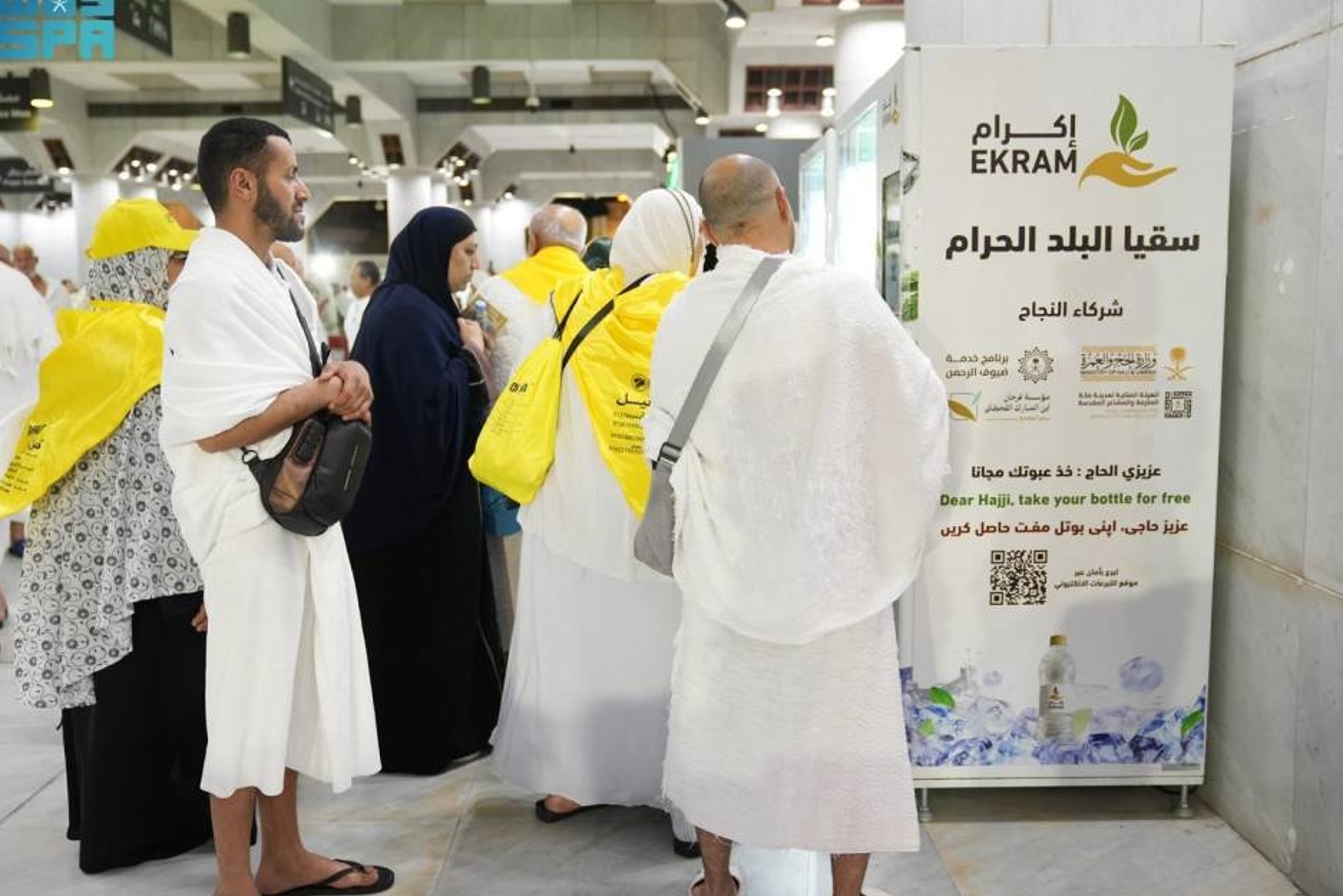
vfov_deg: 41.1
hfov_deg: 58.7
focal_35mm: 32
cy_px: 426
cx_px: 666
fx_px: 1194
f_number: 2.8
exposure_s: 1/160
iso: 2500
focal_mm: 30
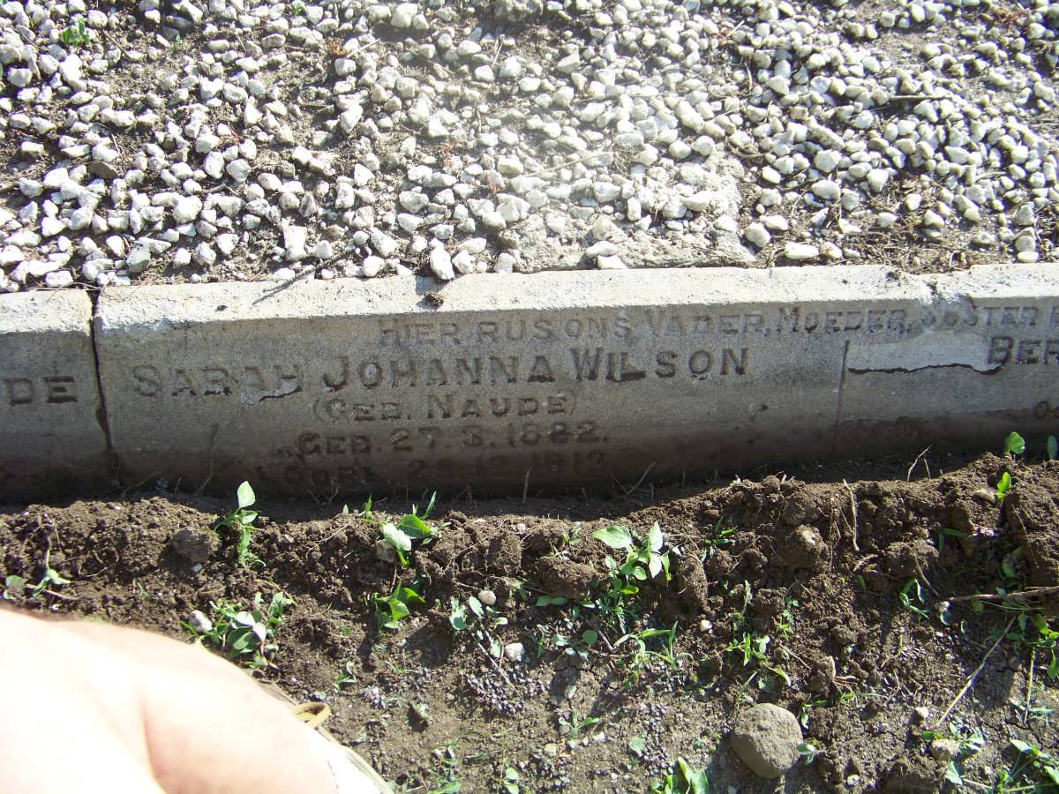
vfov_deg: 39.7
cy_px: 397
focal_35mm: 36
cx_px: 530
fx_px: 1101
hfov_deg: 51.4
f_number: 2.8
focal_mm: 5.85
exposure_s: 1/400
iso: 64
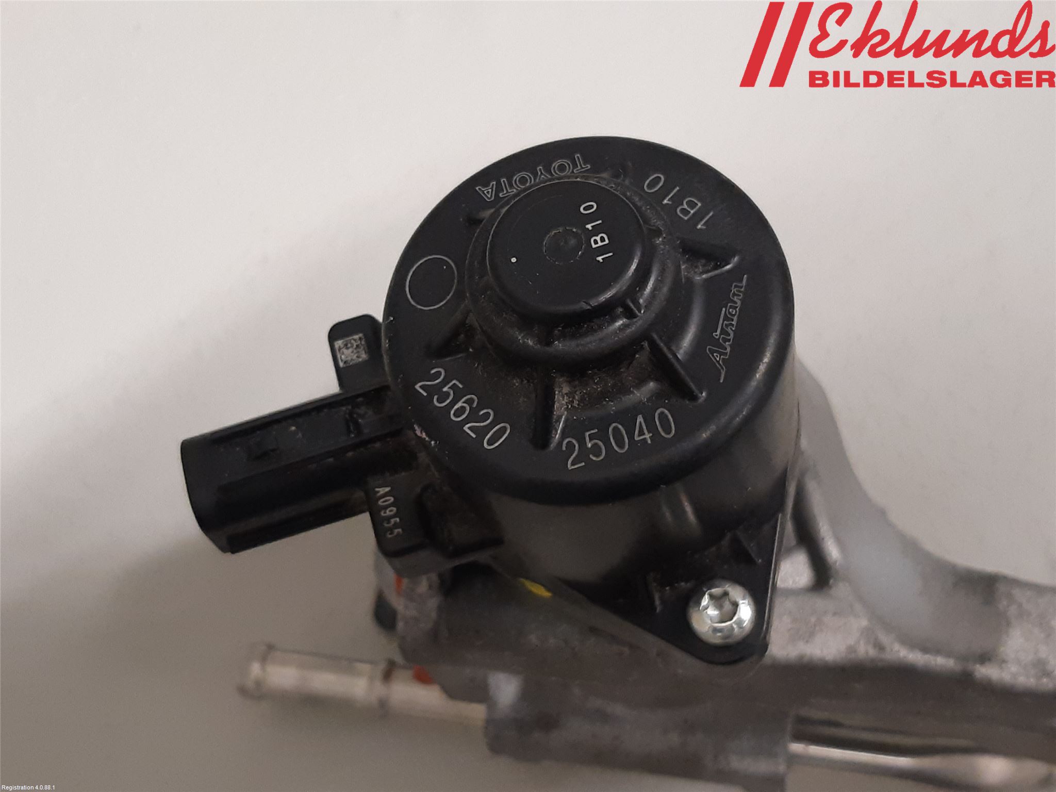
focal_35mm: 26
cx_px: 528
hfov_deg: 67.3
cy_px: 396
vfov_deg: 53.1
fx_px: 793
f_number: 1.7
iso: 200
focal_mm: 3.93
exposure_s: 1/50
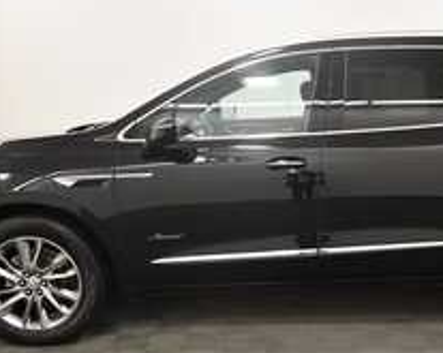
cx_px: 317
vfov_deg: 37.2
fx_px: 524
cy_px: 194
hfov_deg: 44.7
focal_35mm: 40
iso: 1000
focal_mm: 15
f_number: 5.3
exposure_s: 1/125
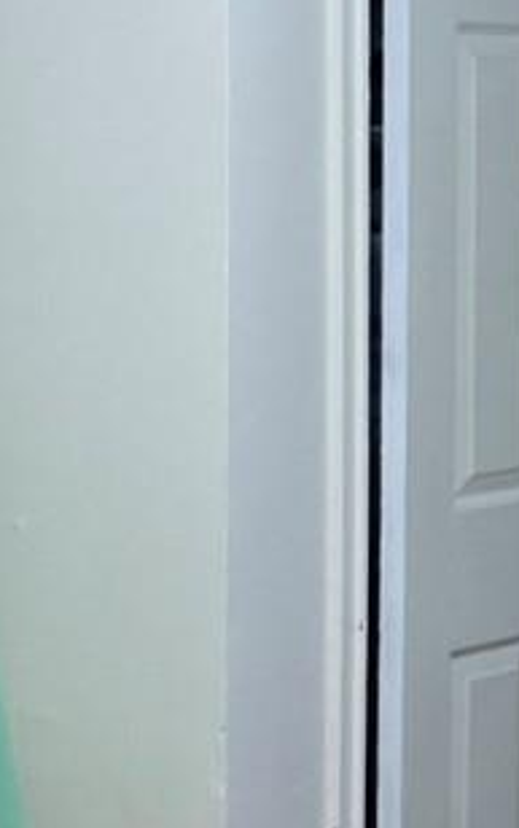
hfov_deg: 7.8
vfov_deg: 12.9
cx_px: 1025
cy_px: 616
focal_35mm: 162
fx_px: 3659
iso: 640
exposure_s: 1/60
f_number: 1.7
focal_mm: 6.3
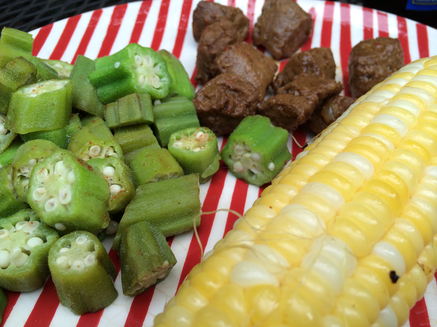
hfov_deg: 60.0
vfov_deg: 46.8
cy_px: 164
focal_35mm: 30
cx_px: 218
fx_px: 379
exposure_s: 1/120
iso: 40
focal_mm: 4.12
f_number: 2.2
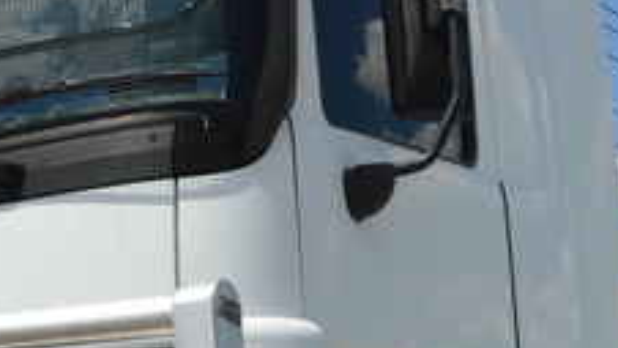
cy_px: 323
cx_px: -44
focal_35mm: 122
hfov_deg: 17.1
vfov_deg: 9.9
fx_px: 1999
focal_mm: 22
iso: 100
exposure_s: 1/320
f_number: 9
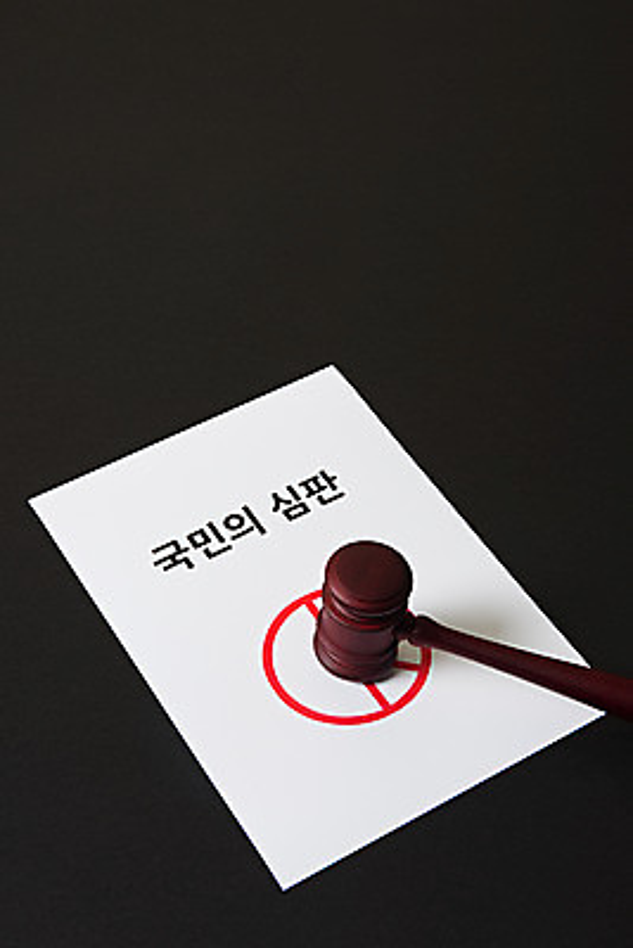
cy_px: 474
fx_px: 1845
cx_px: 316
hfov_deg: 19.5
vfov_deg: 28.8
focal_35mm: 70
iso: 100
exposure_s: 1/125
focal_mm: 70
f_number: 18
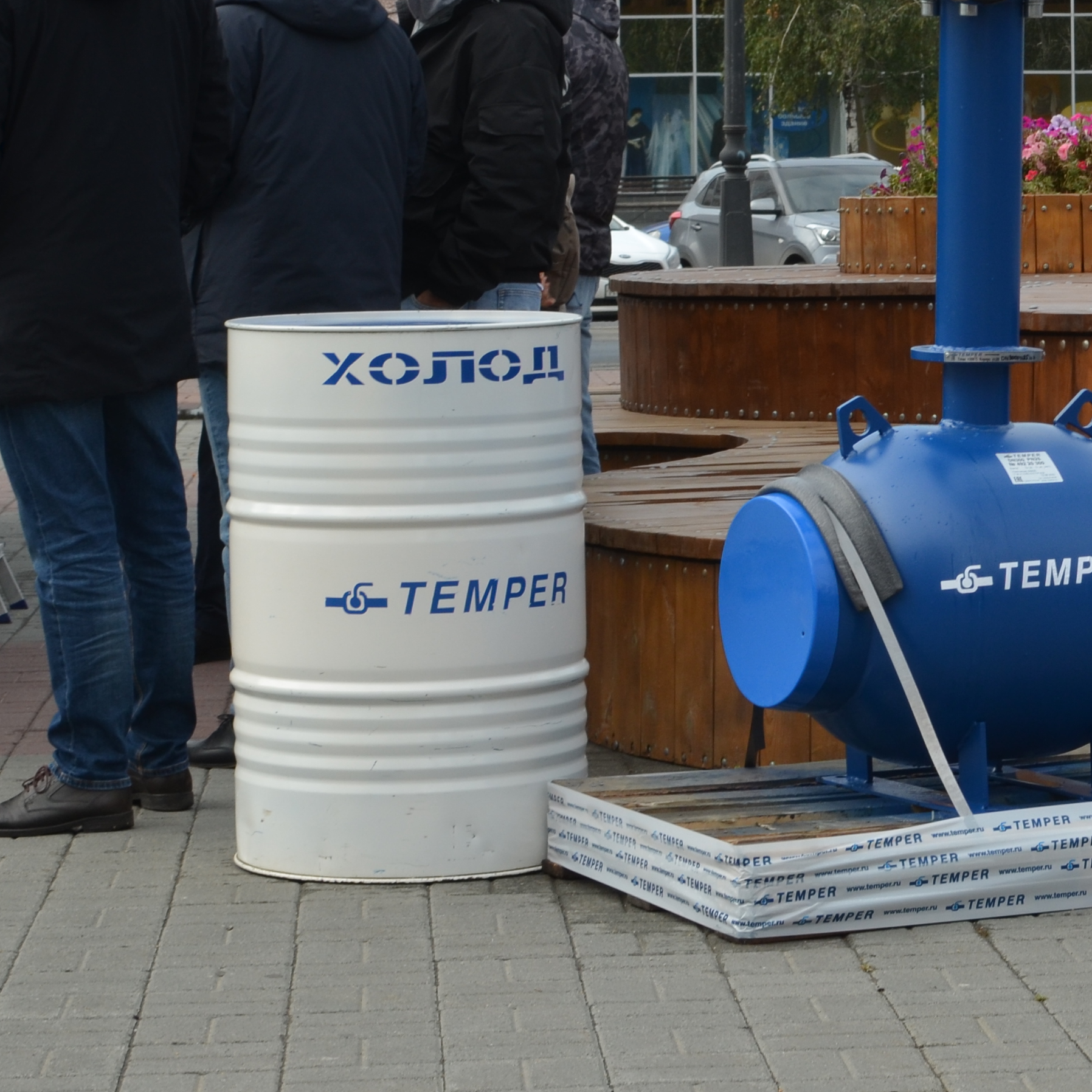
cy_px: 186
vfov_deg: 14.2
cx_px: 1239
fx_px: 4360
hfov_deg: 13.9
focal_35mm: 122
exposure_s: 1/250
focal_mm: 35
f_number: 8
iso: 200
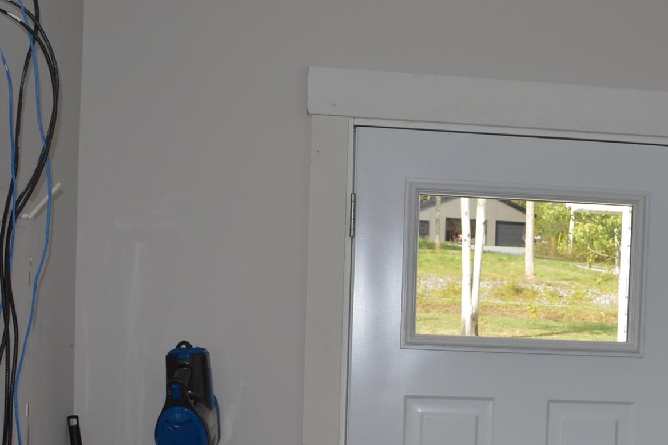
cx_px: 592
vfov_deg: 18.8
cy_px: 397
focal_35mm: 71
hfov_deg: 27.5
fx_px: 1316
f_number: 5
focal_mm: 18
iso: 100
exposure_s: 1/200
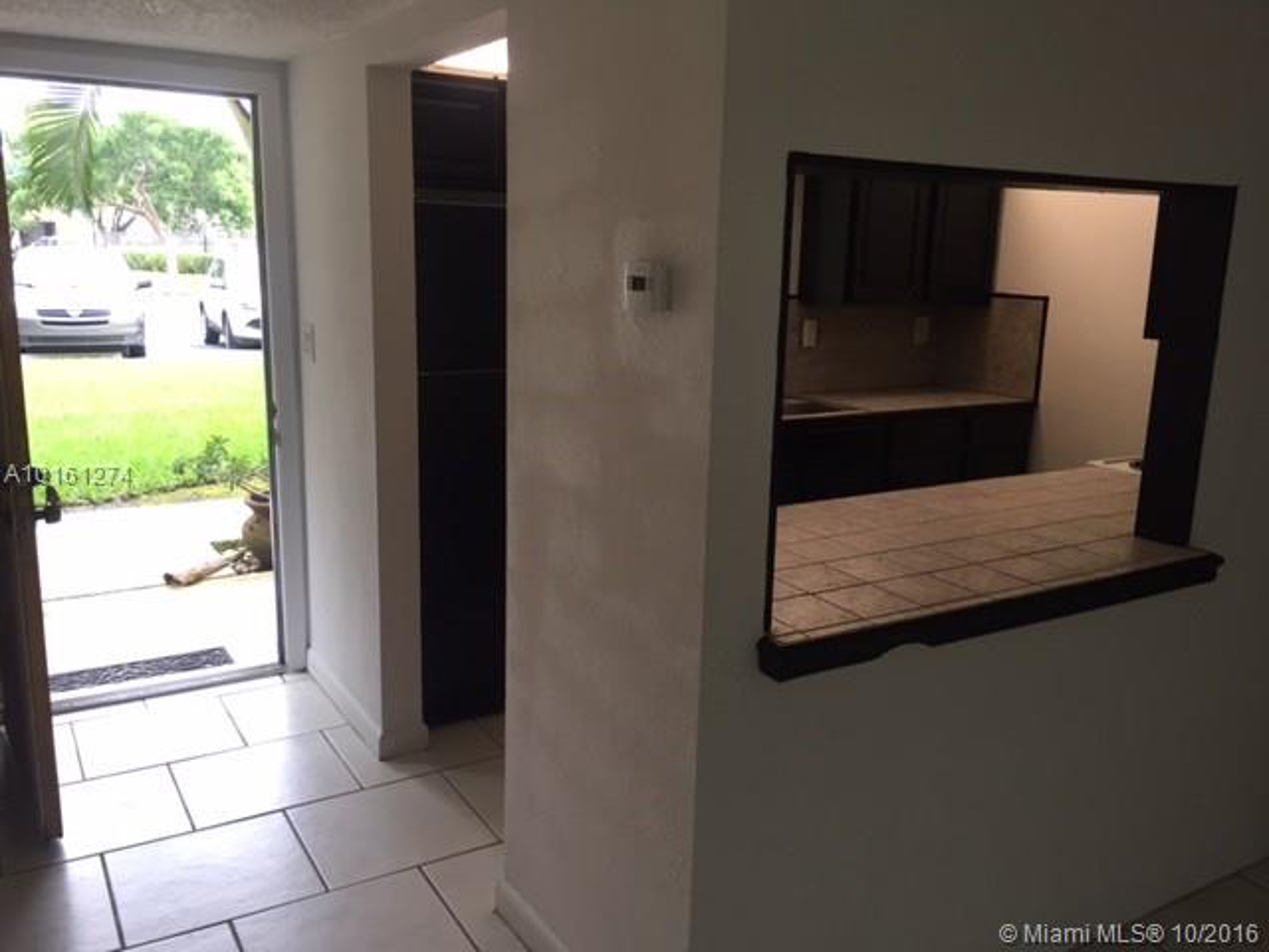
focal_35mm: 29
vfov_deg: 48.2
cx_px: 634
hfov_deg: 61.7
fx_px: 1063
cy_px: 476
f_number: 2.2
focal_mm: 4.15
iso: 32
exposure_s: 1/30
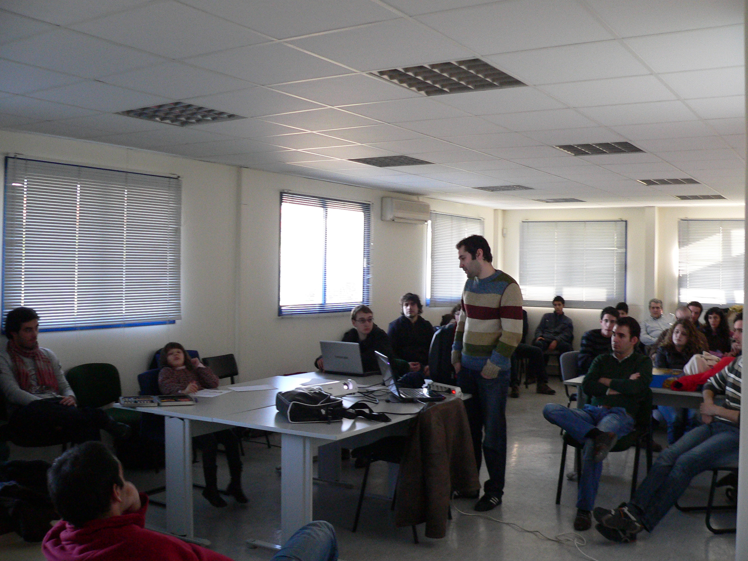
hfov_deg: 51.4
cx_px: 374
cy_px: 280
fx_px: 778
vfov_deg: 39.7
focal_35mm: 36
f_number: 2.8
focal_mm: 6
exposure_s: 1/13
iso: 200
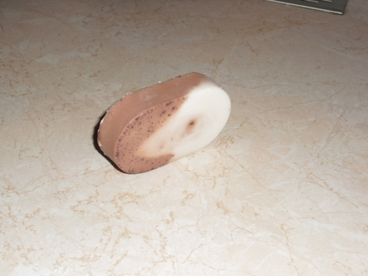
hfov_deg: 36.2
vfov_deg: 27.5
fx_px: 564
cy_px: 138
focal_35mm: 53
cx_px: 184
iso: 100
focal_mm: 9.4
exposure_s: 1/60
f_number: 3.8
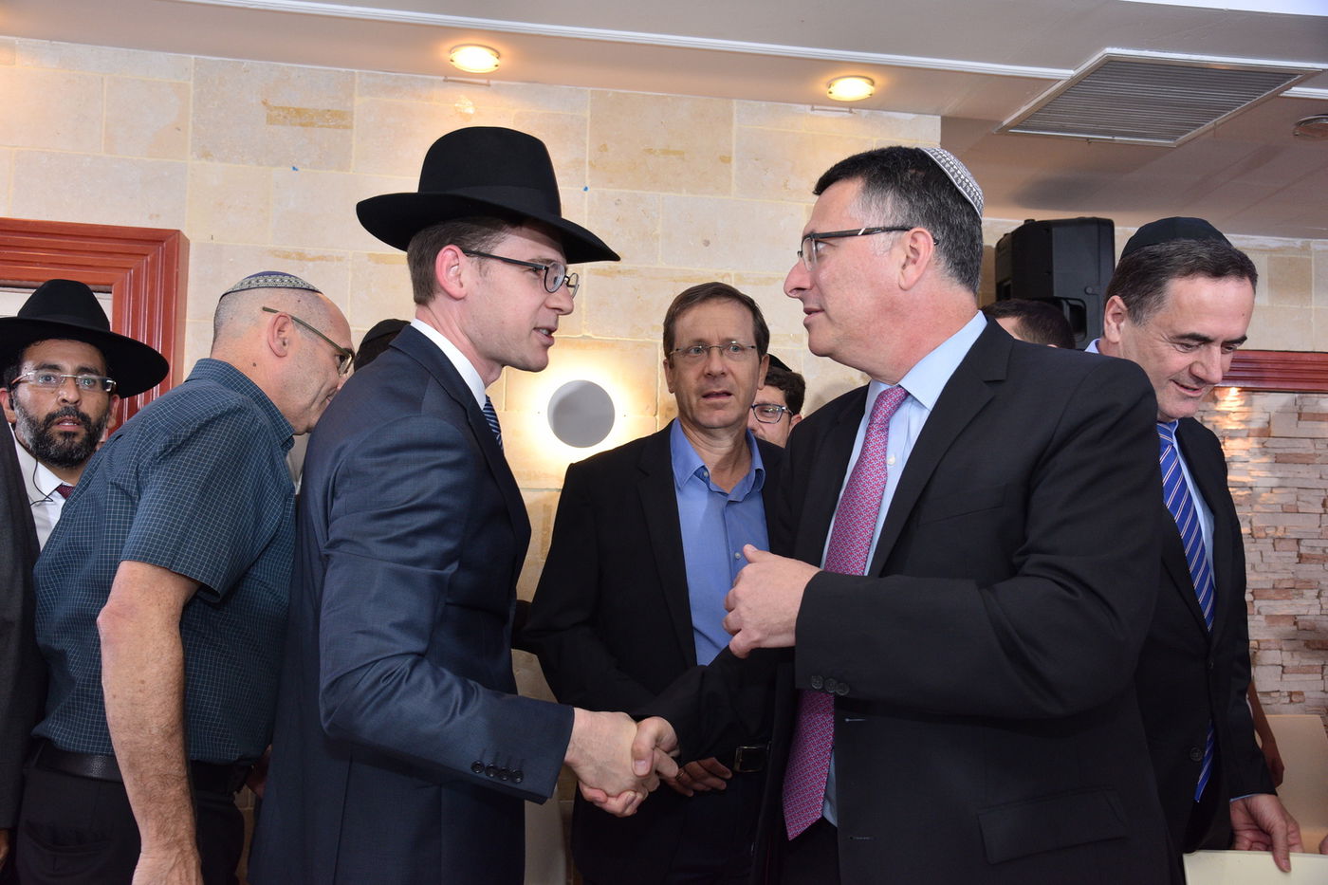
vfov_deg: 42.3
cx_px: 664
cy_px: 442
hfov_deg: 60.3
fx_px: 1143
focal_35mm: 31
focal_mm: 31
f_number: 6.3
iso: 1000
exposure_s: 1/160
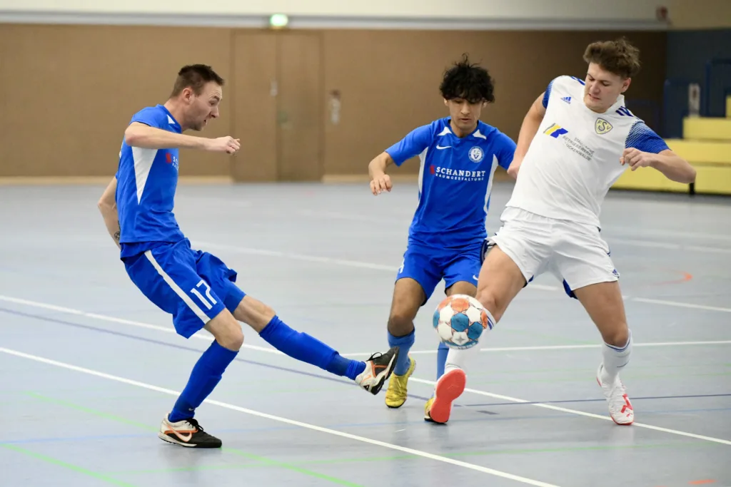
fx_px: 2437
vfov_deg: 11.4
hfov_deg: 17.1
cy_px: 244
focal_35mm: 120
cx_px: 366
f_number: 2.8
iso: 14400
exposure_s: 1/1600
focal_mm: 120
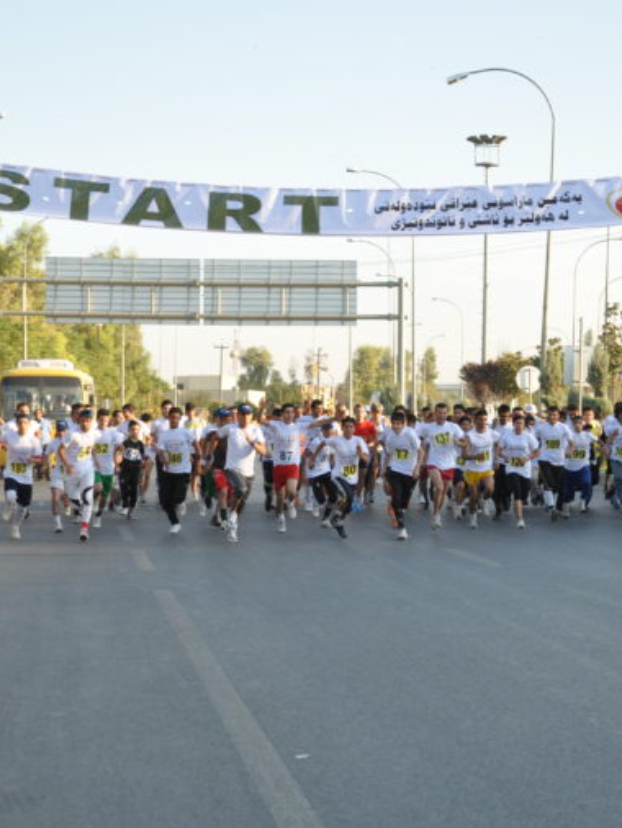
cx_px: 365
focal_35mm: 83
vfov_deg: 23.5
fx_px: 1987
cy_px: 414
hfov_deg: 17.8
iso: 200
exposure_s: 1/160
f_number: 6.3
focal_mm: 38
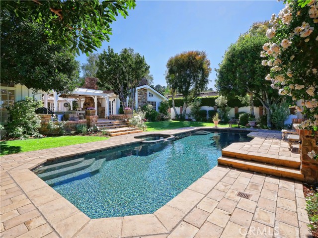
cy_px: 119
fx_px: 165
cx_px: 159
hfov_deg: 87.8
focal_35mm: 18
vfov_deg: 71.6
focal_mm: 9
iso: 250
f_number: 11
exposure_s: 1/200
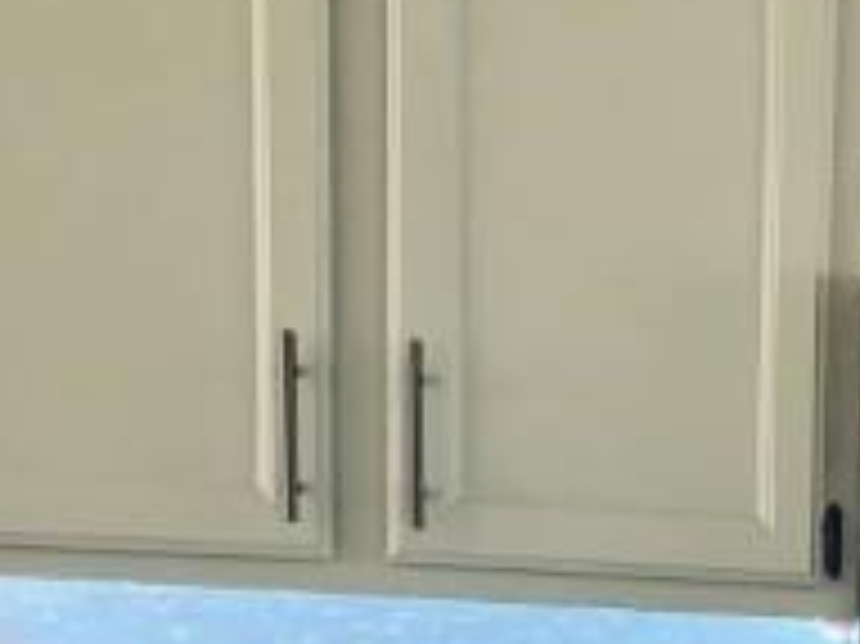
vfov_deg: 16.0
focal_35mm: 87
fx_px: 2160
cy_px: 869
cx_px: 1139
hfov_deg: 20.4
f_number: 1.5
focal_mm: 5.7
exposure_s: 1/40
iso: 500
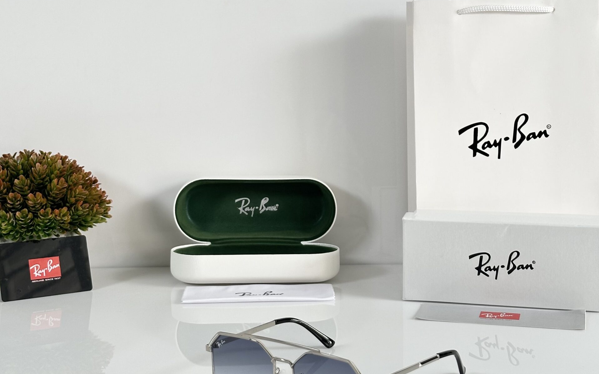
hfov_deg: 30.2
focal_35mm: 68
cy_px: 141
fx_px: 1110
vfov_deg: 19.1
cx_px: 300
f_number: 1.78
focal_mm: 6.86
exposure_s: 1/121
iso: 50
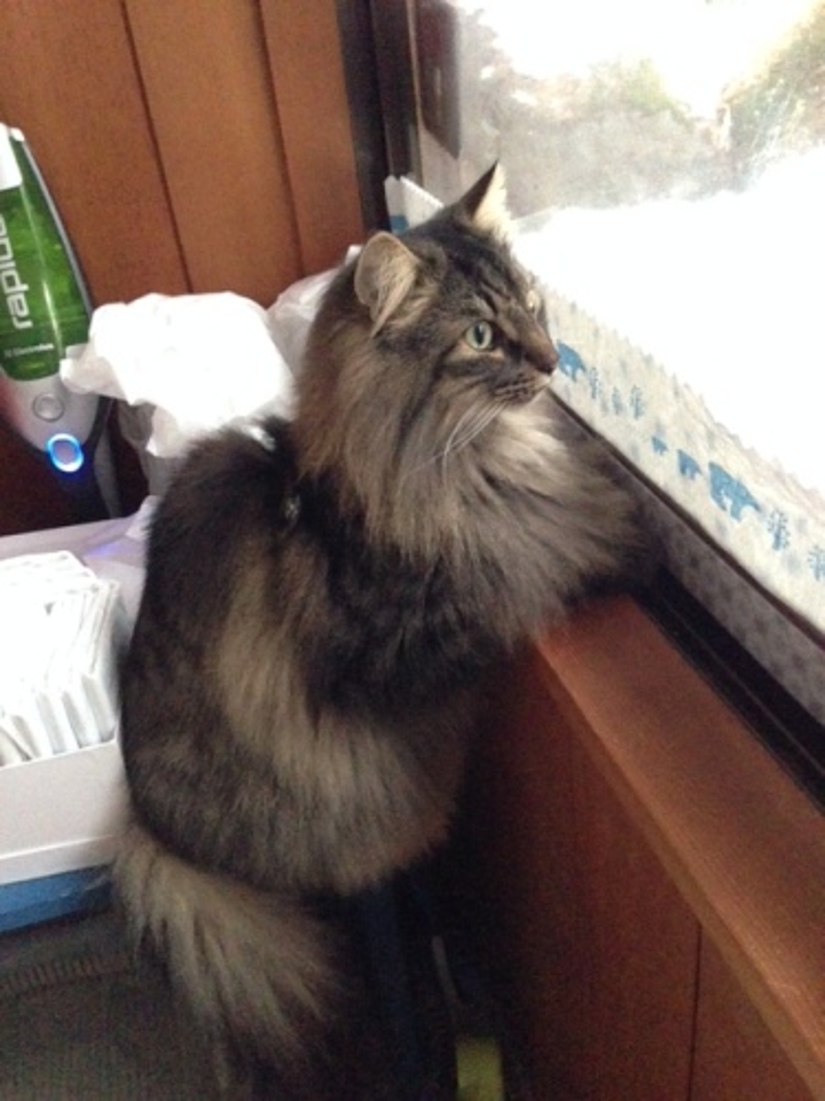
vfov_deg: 29.4
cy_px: 550
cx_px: 412
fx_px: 2097
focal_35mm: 66
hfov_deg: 22.3
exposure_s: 1/20
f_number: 2.4
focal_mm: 4.12
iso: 1600
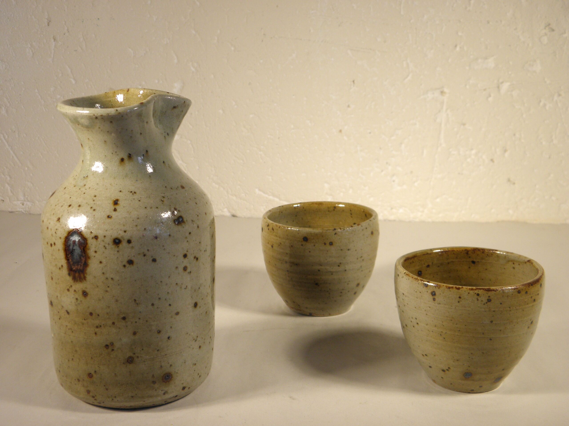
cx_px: 284
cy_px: 213
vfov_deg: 29.1
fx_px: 822
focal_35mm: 50
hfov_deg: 38.2
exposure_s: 1/60
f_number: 4
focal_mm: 9.1
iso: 100
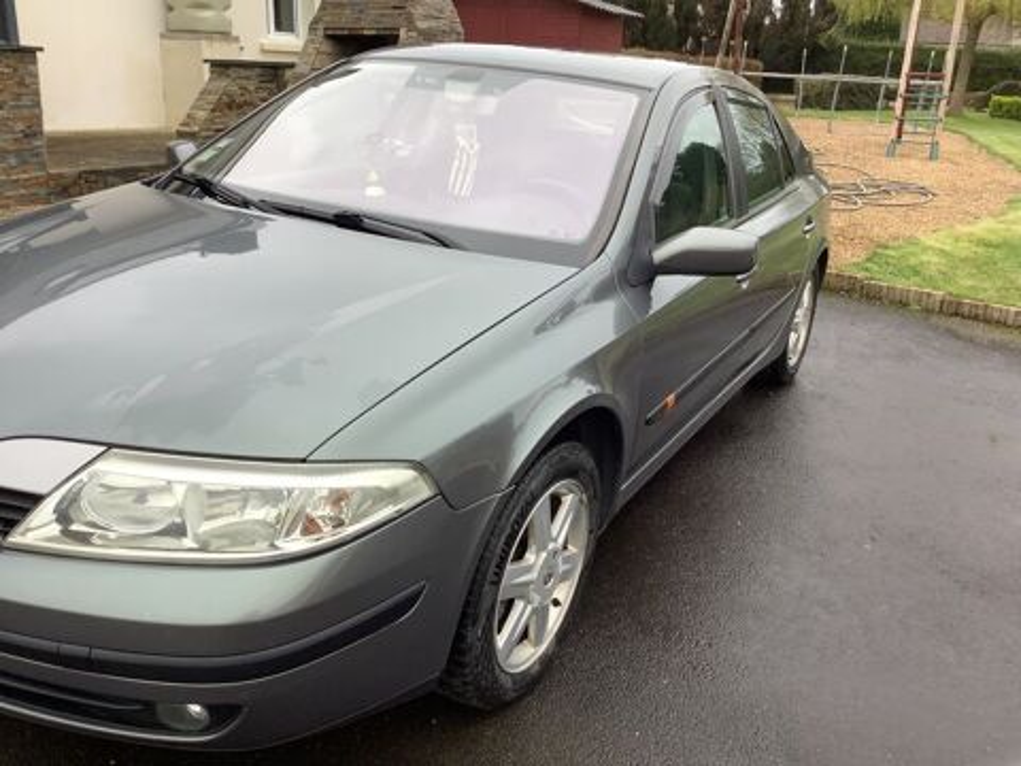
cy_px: 383
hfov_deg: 58.4
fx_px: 914
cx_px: 510
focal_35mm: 31
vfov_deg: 45.4
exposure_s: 1/185
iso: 25
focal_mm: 3.3
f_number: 2.4
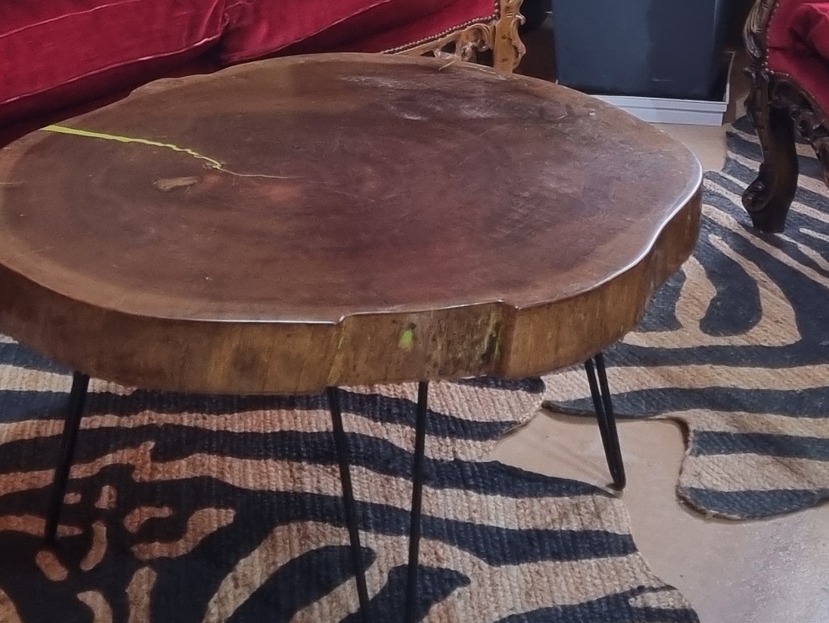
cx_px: 474
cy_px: -190
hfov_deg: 21.3
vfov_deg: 15.3
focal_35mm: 92
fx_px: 2204
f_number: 1.8
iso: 200
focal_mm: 5.4
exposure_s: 1/50
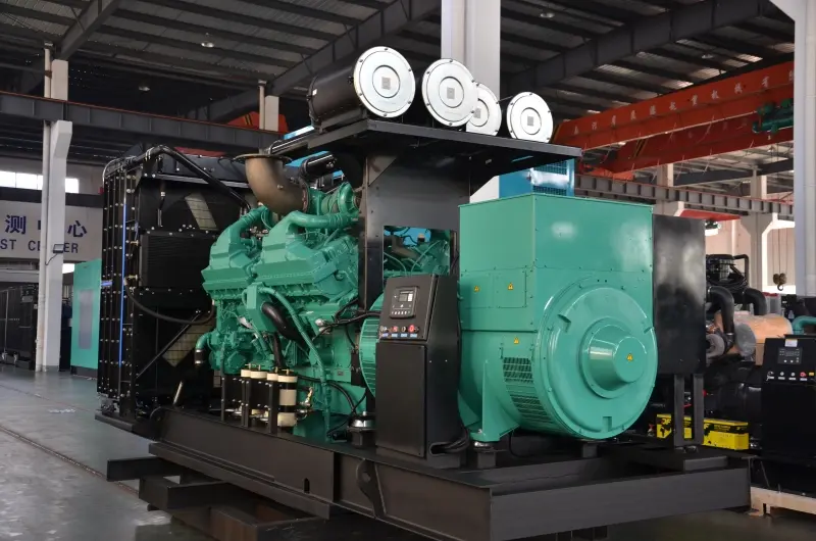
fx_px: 882
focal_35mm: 39
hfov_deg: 49.6
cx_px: 408
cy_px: 270
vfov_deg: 34.1
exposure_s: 1/60
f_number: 4
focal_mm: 26
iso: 320
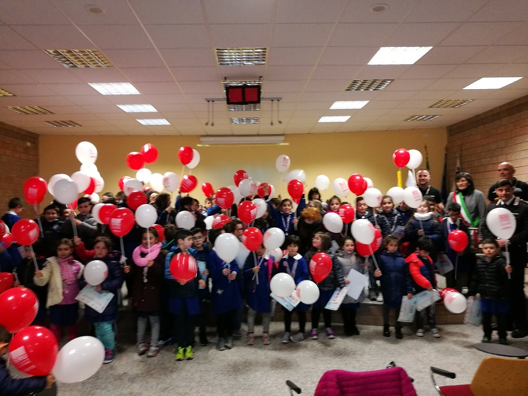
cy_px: 198
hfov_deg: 65.3
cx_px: 264
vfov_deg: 51.4
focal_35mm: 27
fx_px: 412
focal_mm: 4.5
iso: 250
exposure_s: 1/33.3
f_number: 2.2
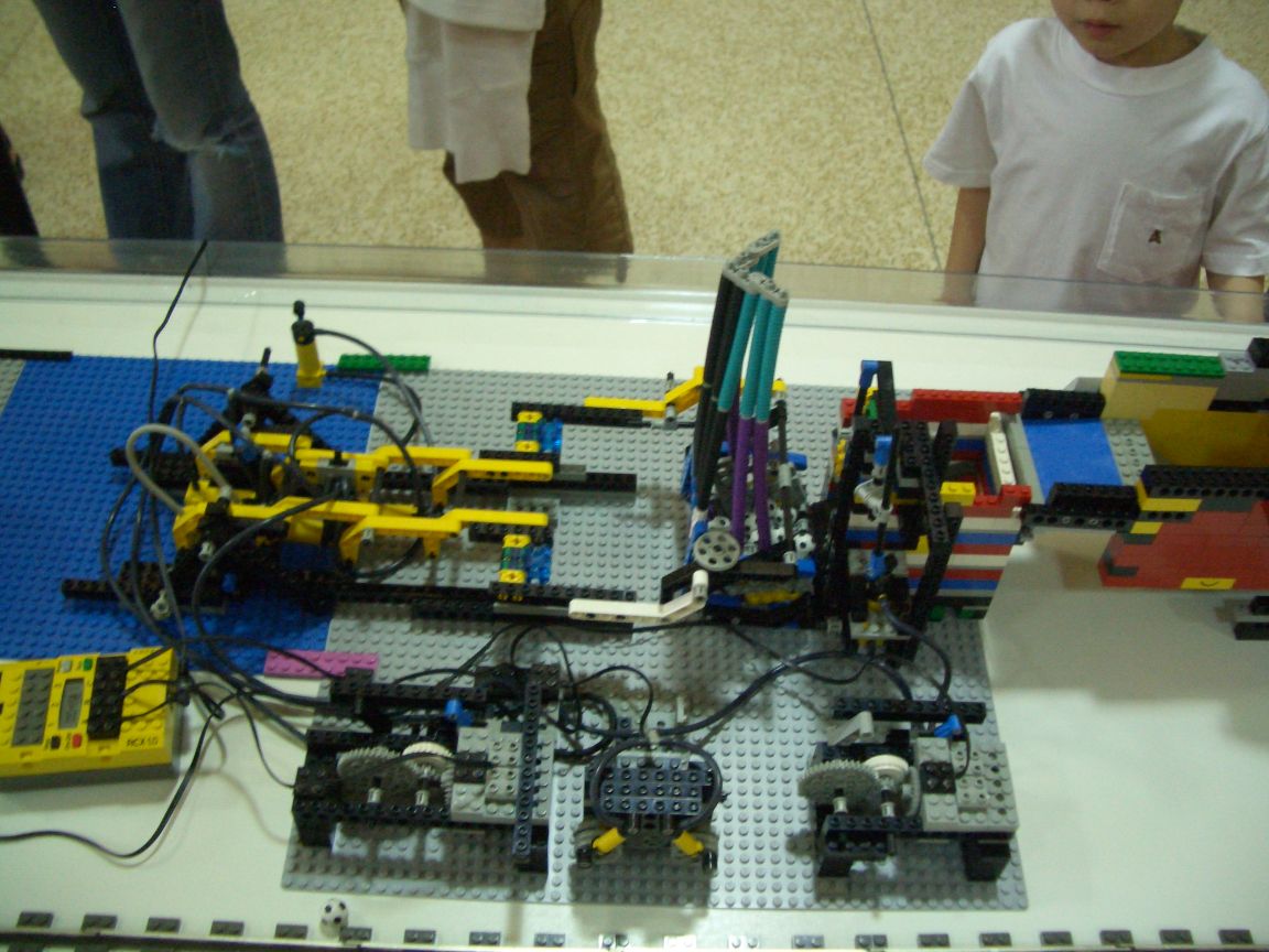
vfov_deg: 40.7
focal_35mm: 35
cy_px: 476
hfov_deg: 52.6
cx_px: 634
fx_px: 1283
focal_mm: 5.8
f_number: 2.6
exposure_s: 1/40
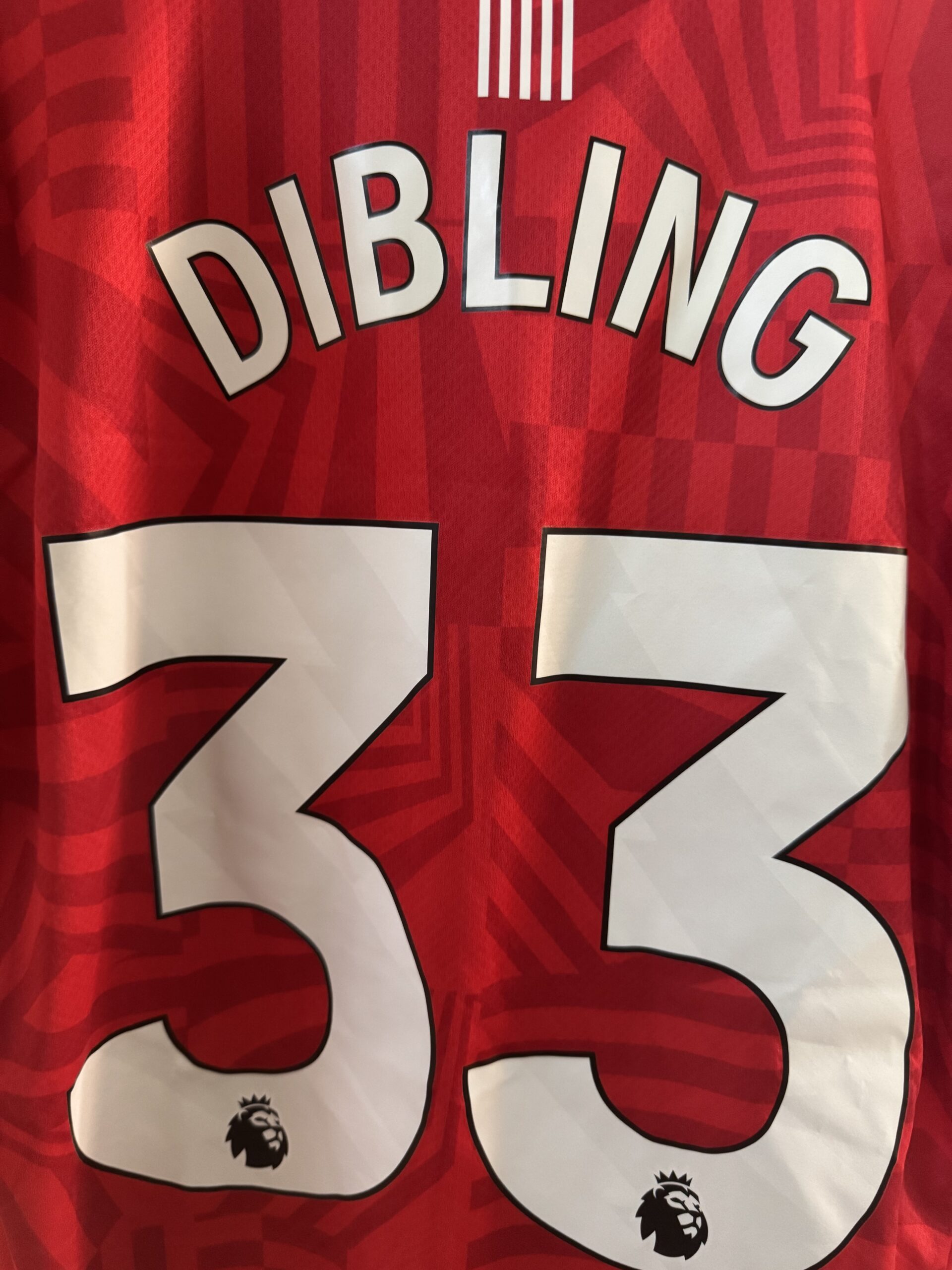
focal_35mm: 24
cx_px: 476
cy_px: 635
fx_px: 880
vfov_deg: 71.6
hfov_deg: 56.8
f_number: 1.78
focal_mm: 6.76
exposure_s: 1/60
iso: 800
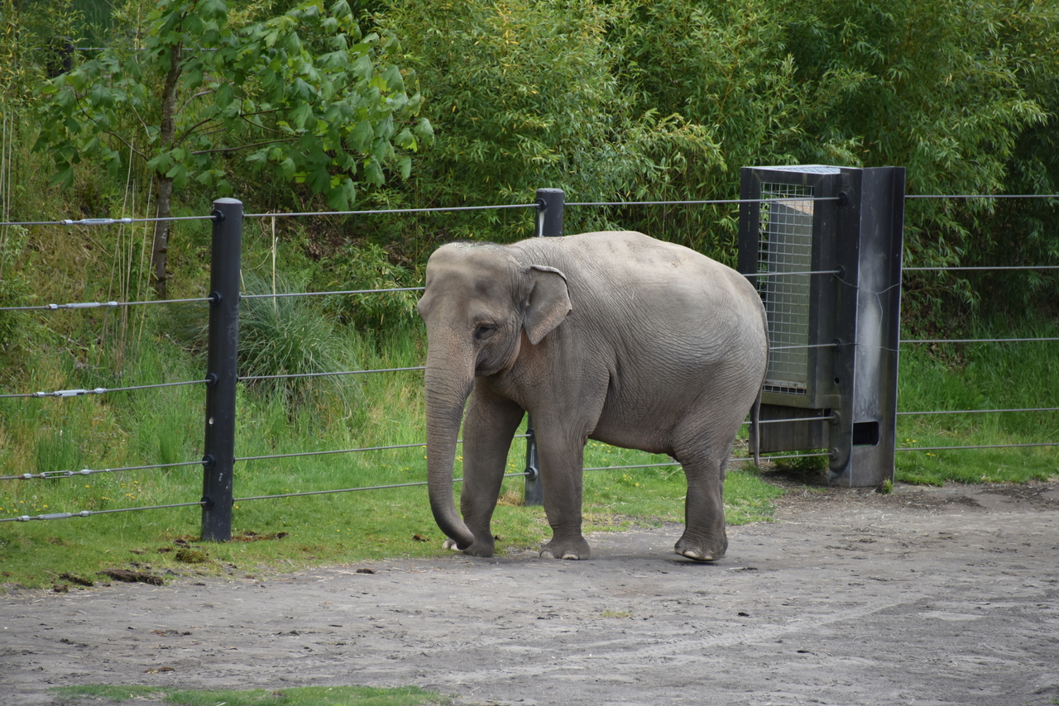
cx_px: 530
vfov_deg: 4.6
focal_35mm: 300
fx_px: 8826
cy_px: 353
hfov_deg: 6.9
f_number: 5.6
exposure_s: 1/640
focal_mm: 300
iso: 500
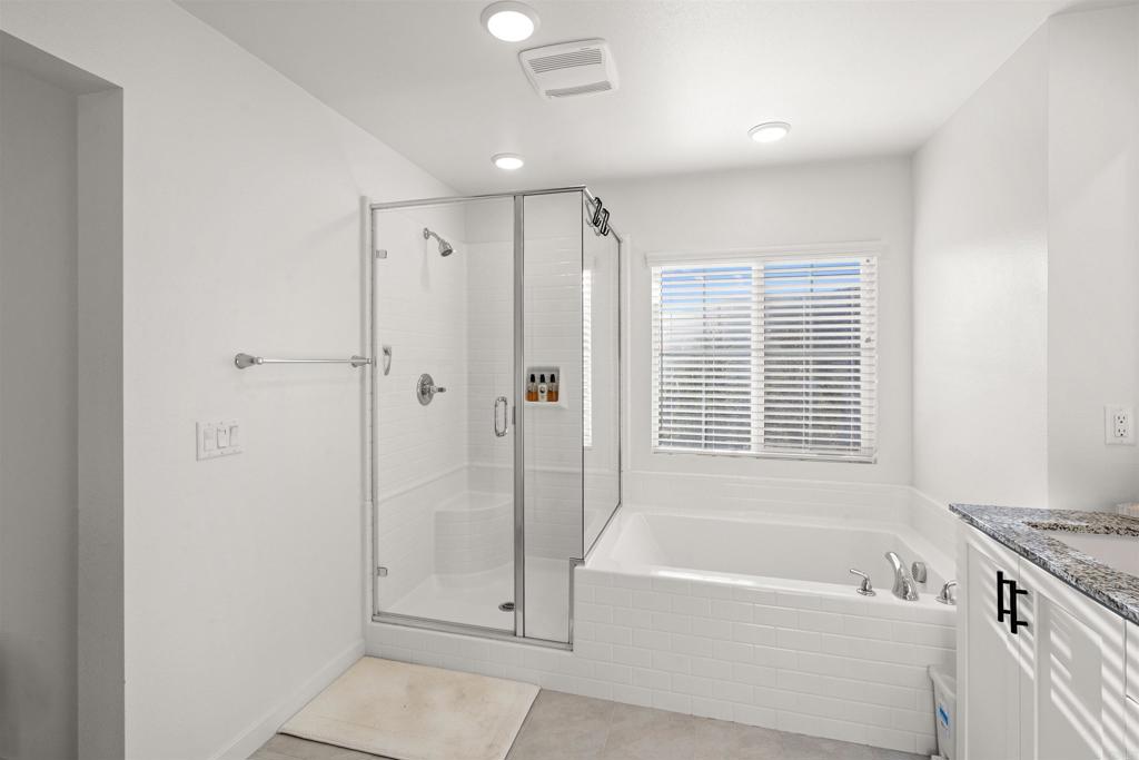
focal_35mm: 16
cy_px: 380
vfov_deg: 73.8
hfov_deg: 96.7
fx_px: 506
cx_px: 570
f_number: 11
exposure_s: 1/30
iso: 400
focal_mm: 16
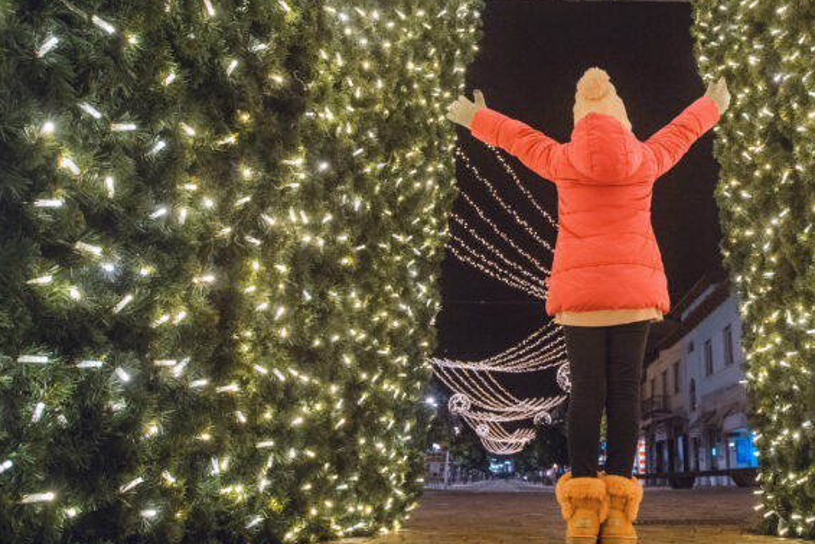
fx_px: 657
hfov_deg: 60.6
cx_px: 597
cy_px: 220
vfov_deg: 44.8
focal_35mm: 29
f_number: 4
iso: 2000
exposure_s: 1/50
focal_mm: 16
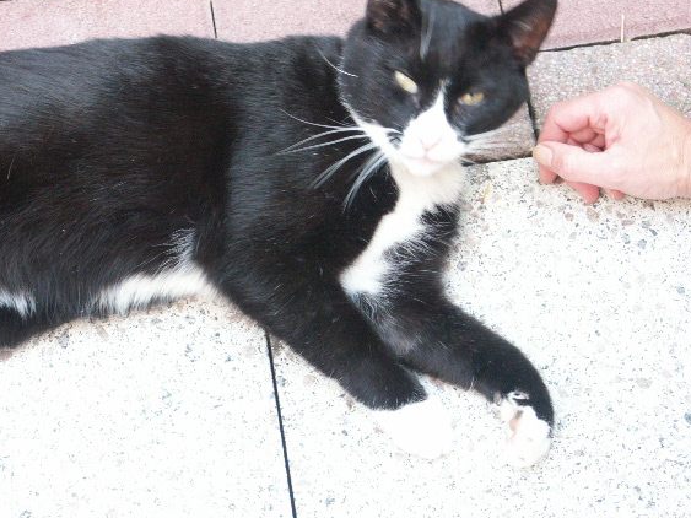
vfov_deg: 12.8
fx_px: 2315
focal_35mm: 116
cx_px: 304
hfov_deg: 17.0
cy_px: 263
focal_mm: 25.36
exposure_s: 1/30
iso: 200
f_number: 3.5
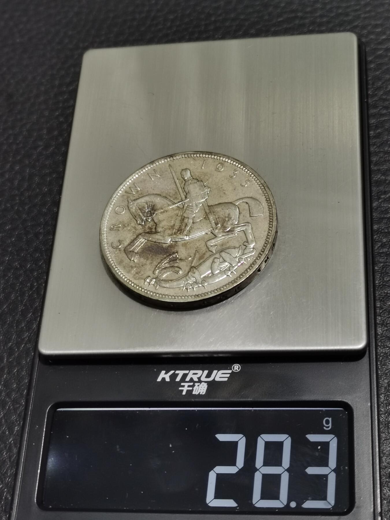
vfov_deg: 30.7
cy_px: 260
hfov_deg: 23.3
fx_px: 946
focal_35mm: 63
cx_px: 195
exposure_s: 1/100
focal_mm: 5.58
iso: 64
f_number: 1.8
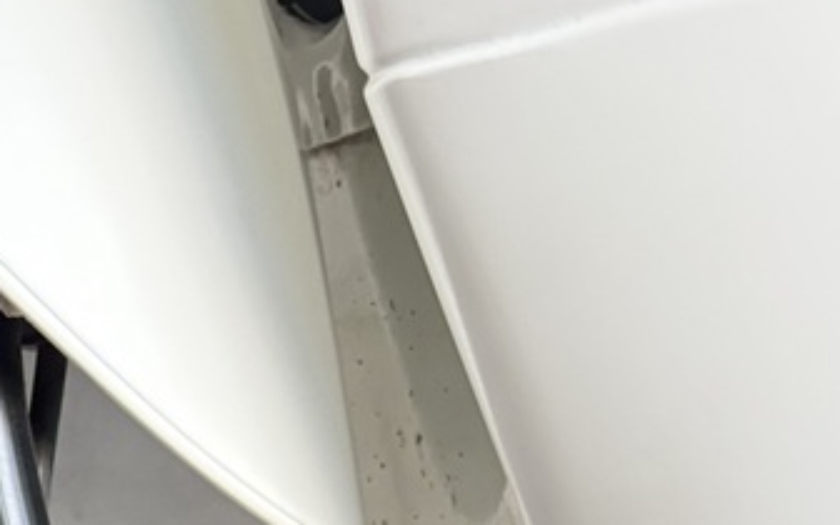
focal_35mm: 105
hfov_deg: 17.0
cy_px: 1010
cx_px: -572
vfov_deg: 11.4
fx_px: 2404
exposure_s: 1/60
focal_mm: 5.96
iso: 250
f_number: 1.6
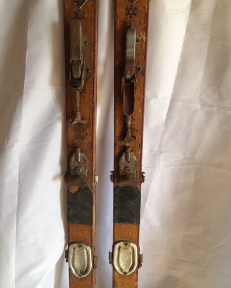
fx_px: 265
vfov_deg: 57.1
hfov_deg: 47.2
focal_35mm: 31
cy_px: 136
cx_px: 115
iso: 100
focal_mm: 4.15
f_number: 2.2
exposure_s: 1/33
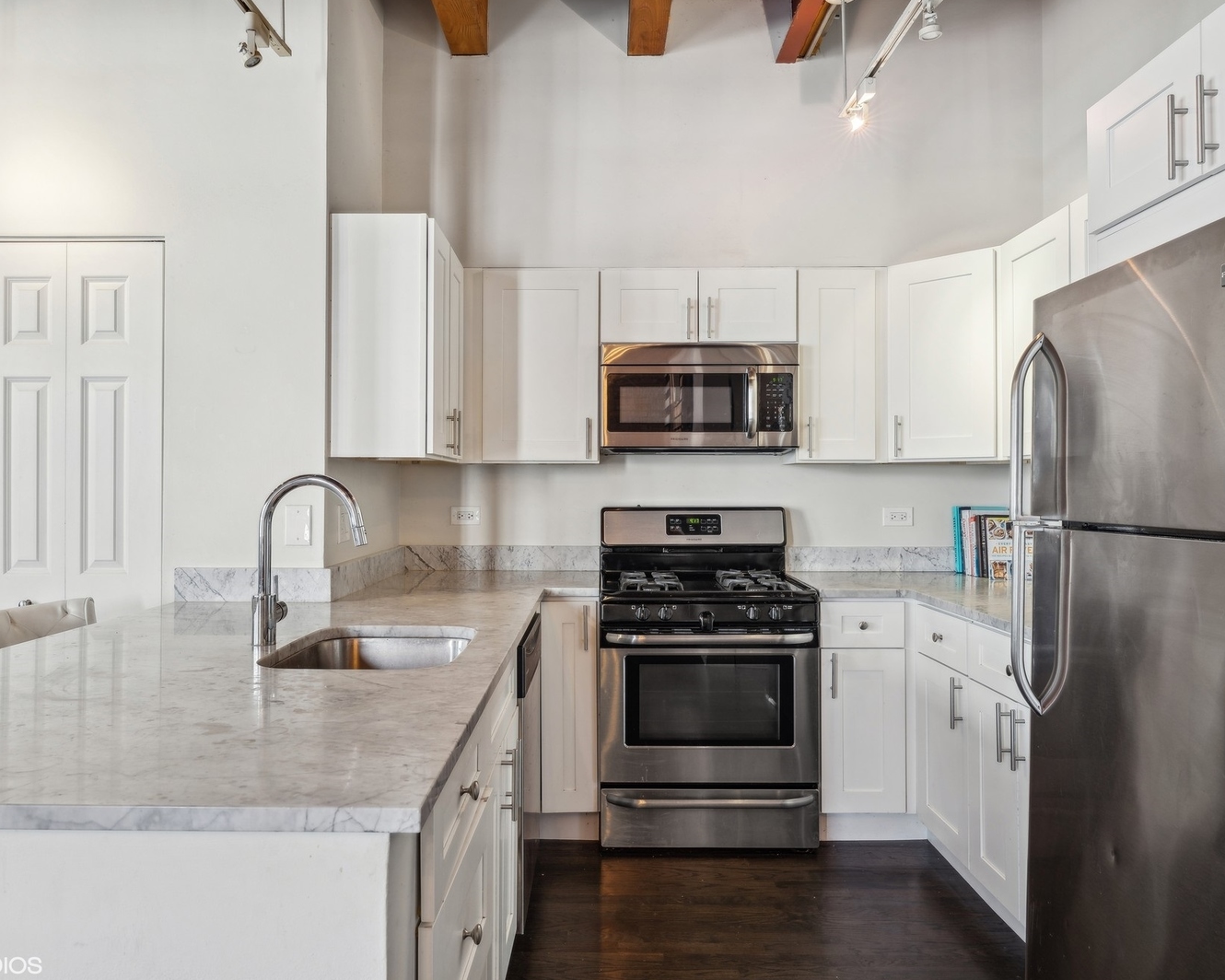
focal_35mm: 24
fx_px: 870
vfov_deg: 58.8
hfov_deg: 70.3
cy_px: 488
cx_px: 597
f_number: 9
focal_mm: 21
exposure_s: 1/2
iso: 200
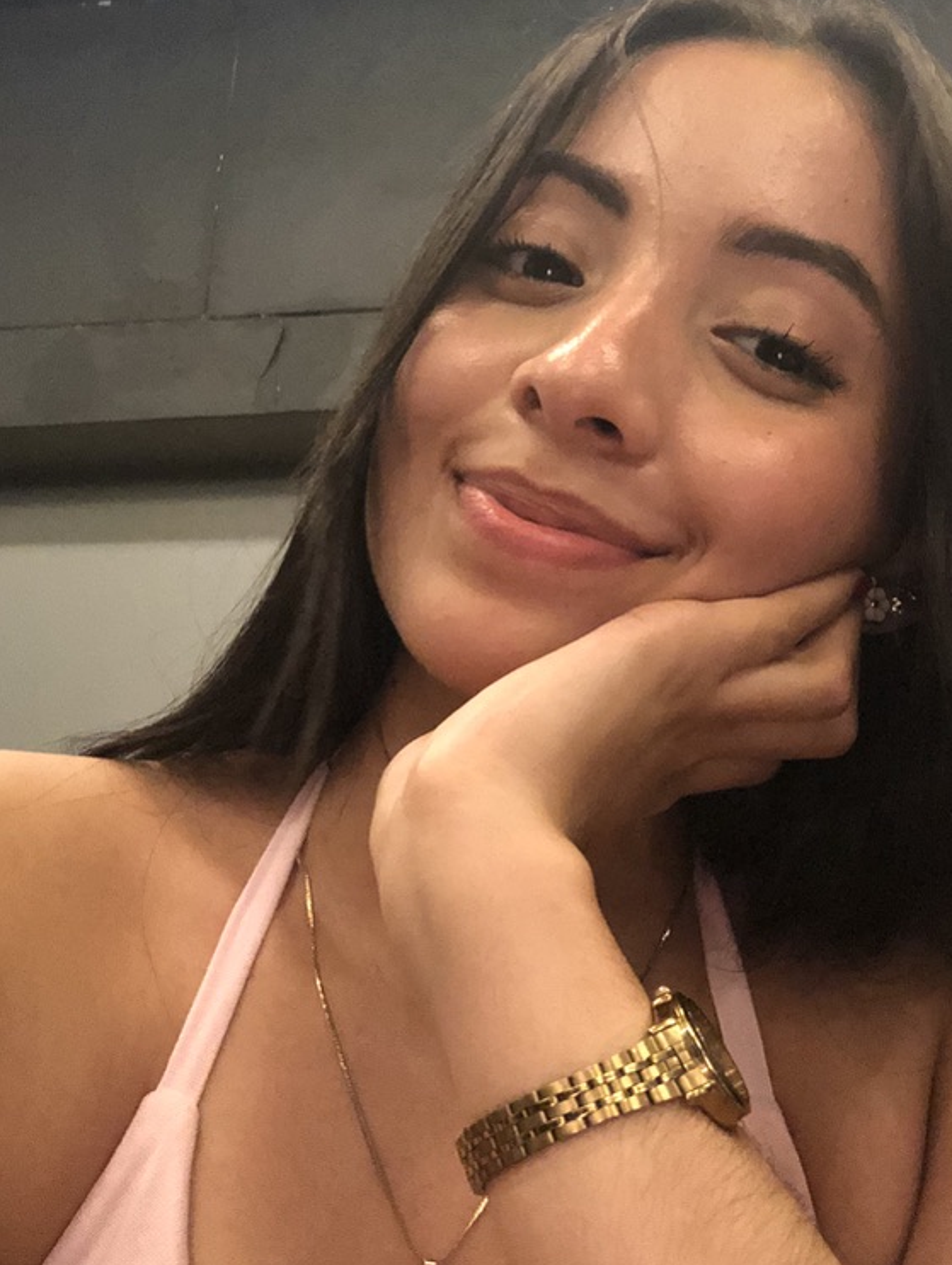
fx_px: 1610
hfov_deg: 32.9
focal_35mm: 44
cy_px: 543
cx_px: 489
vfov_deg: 42.8
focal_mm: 2.87
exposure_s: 1/24
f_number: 2.2
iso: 500
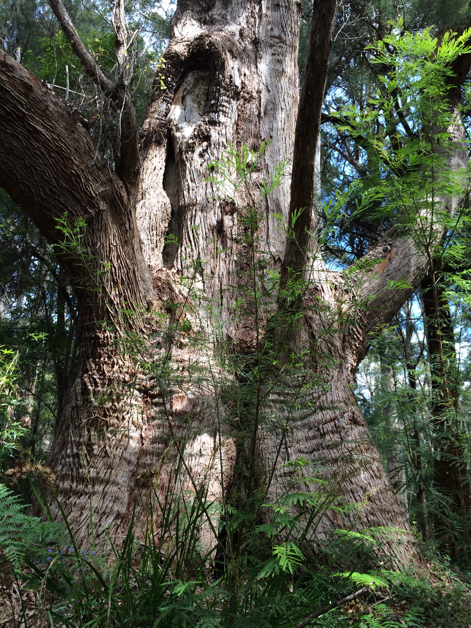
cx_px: 236
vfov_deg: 61.7
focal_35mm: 29
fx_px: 526
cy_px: 314
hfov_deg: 48.2
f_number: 2.2
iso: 32
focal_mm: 4.15
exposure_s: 1/175
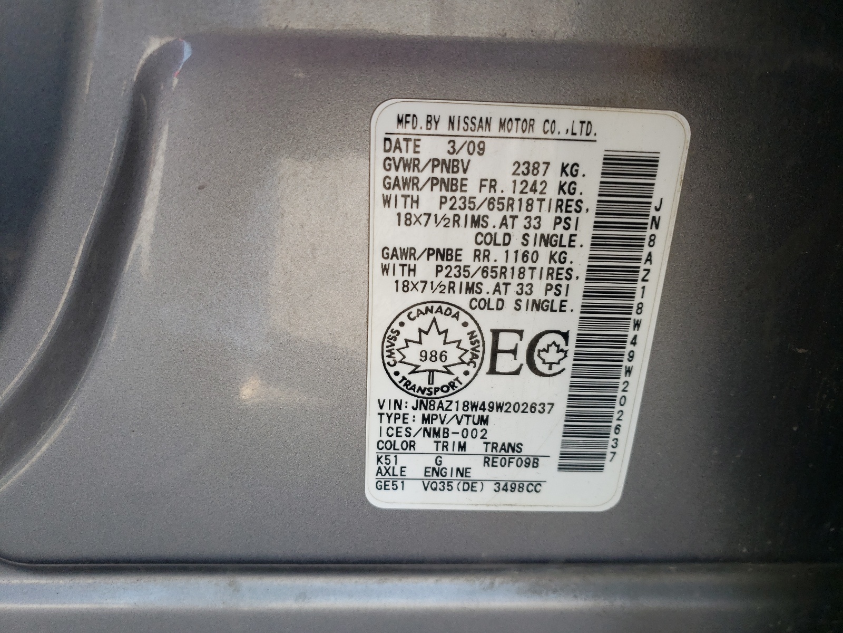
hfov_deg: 67.3
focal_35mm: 26
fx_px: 633
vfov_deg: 53.1
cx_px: 422
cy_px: 316
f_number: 1.5
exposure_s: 1/204
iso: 50
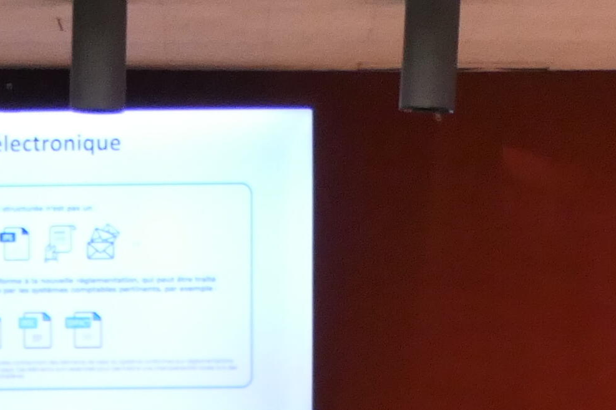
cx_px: 22
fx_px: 4175
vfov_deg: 5.4
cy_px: 1062
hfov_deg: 8.4
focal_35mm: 244
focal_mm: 16.3
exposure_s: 1/80
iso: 800
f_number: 3.5
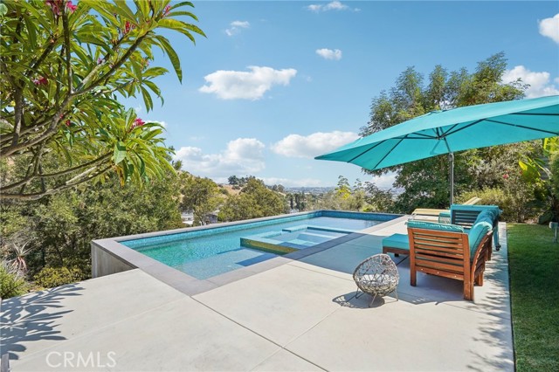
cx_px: 280
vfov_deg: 73.7
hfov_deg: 96.8
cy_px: 186
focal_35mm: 16
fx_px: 248
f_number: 8
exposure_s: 1/1250
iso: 400
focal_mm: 16
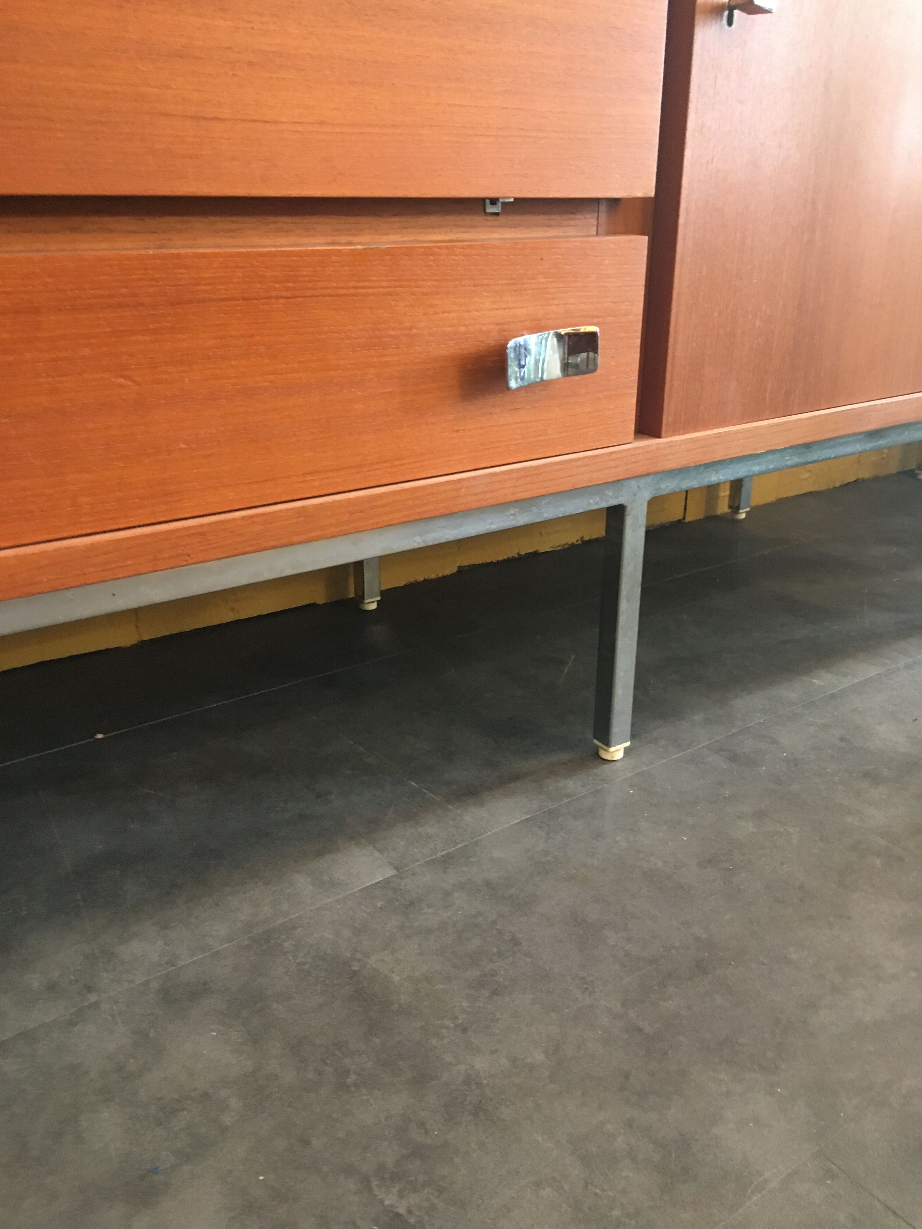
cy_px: 614
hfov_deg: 48.2
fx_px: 1030
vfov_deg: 61.7
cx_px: 461
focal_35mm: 29
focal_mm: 4.15
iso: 200
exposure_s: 1/20
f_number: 2.2
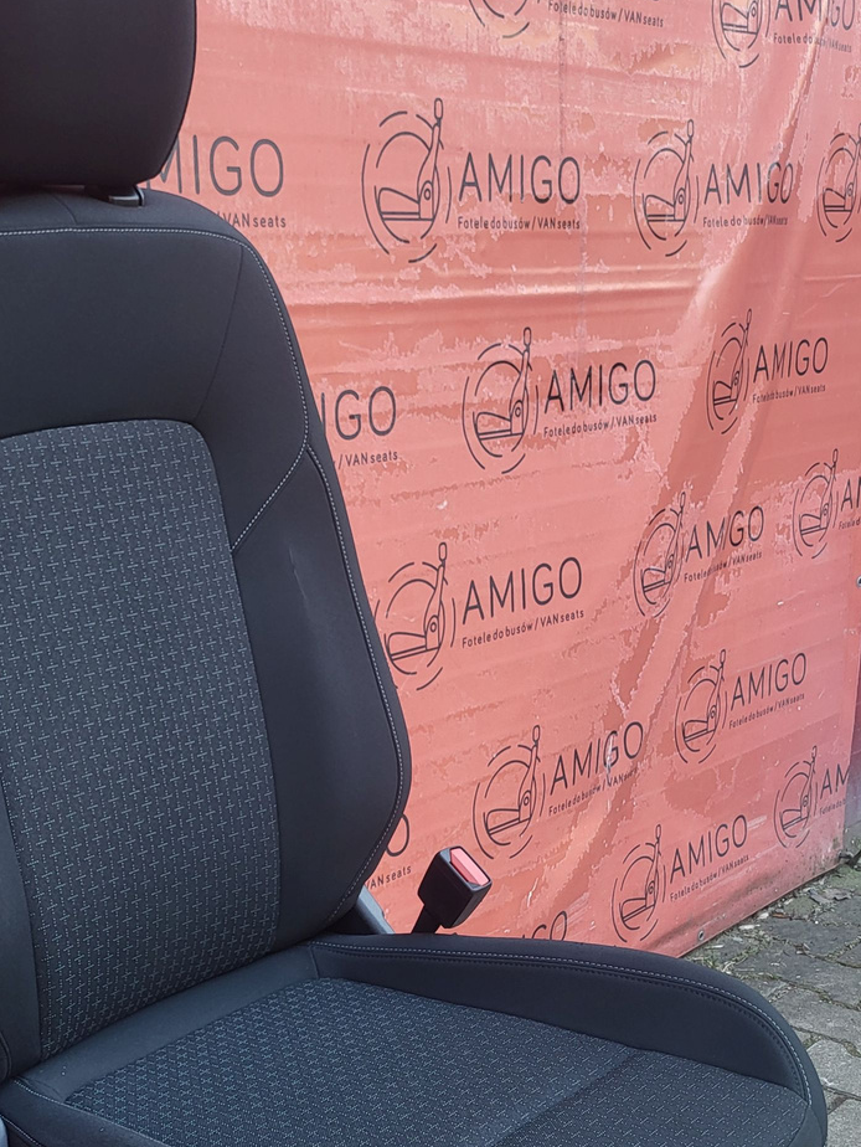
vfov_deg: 41.2
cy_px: 809
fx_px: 1491
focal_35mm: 45
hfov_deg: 31.4
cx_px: 178
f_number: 1.8
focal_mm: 5.4
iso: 50
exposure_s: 1/100
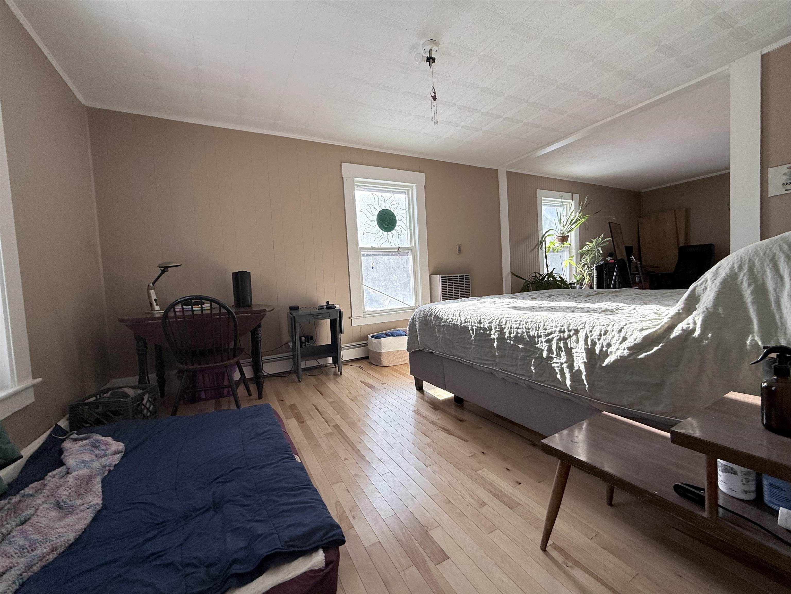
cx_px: 396
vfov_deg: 85.7
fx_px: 320
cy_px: 297
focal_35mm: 14
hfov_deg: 102.1
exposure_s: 1/294
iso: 64
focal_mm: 2.22
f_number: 2.2
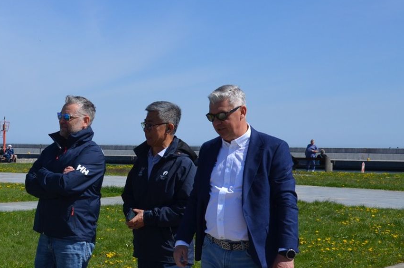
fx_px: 885
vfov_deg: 17.2
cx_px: 56
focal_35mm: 79
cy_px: 171
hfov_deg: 25.1
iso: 400
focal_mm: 28
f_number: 7.1
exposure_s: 1/1600
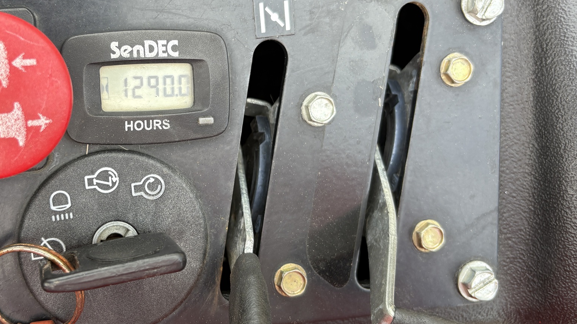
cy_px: 152
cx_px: 197
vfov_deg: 28.3
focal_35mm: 42
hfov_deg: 47.7
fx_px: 643
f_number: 1.6
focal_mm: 5.96
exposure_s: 1/167
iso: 40
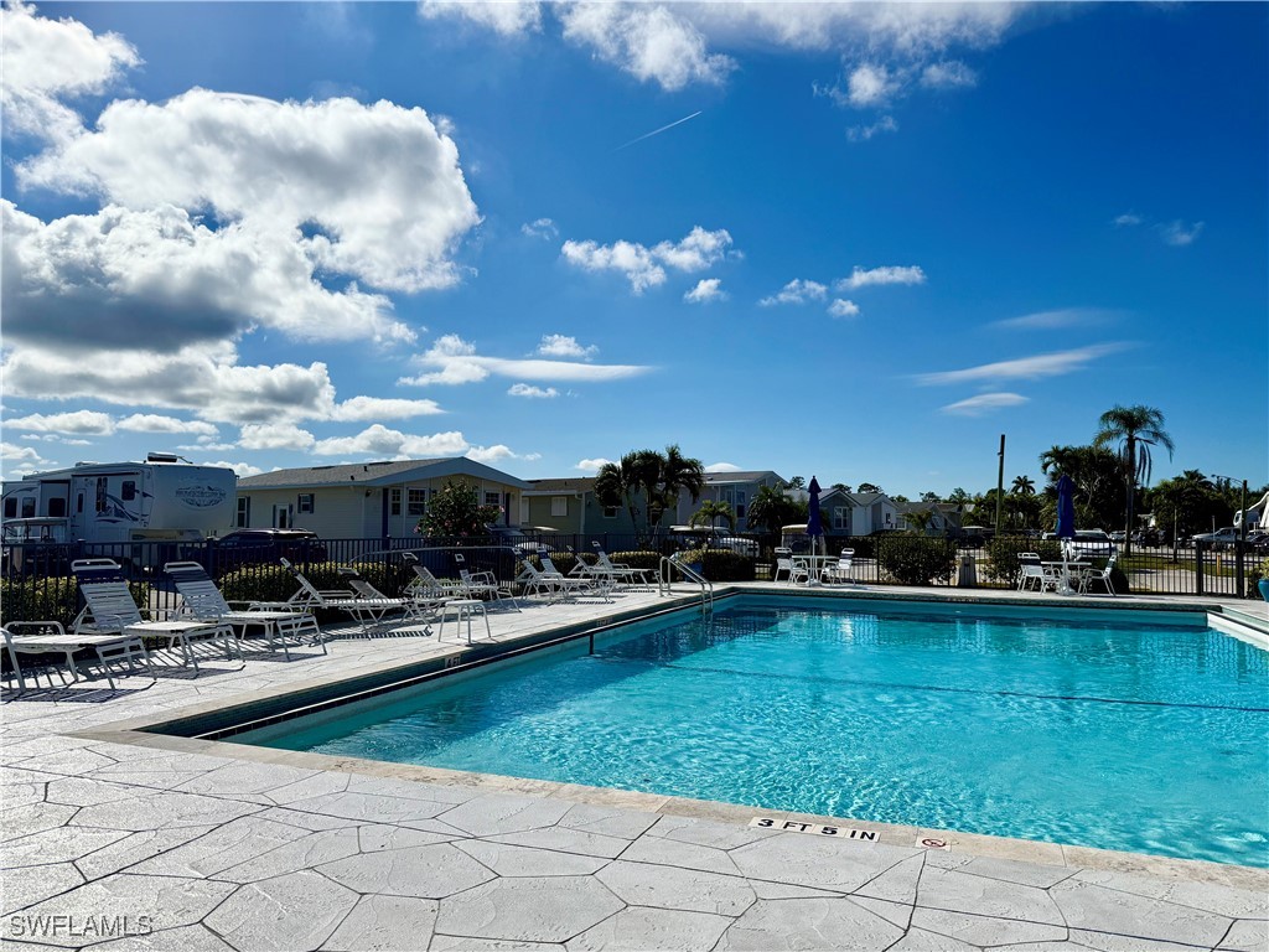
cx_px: 634
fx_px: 880
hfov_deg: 71.6
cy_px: 476
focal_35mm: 24
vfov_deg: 56.8
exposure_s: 1/14286
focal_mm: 6.76
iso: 64
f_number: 1.78
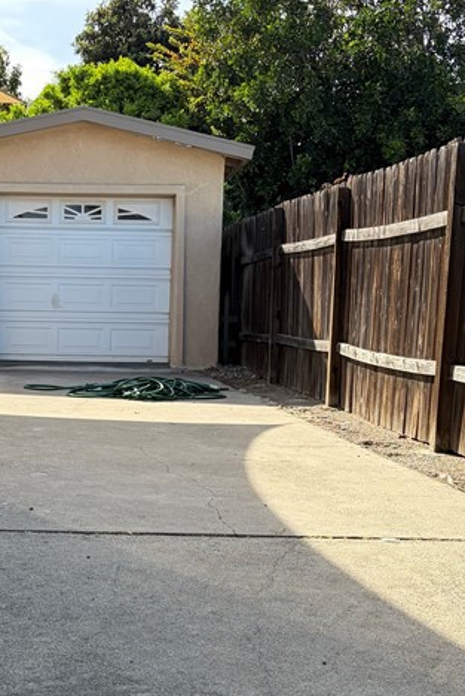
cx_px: 95
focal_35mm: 59
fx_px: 1142
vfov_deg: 33.1
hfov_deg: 22.7
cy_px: 545
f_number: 1.6
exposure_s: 1/1484
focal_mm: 5.96
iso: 64
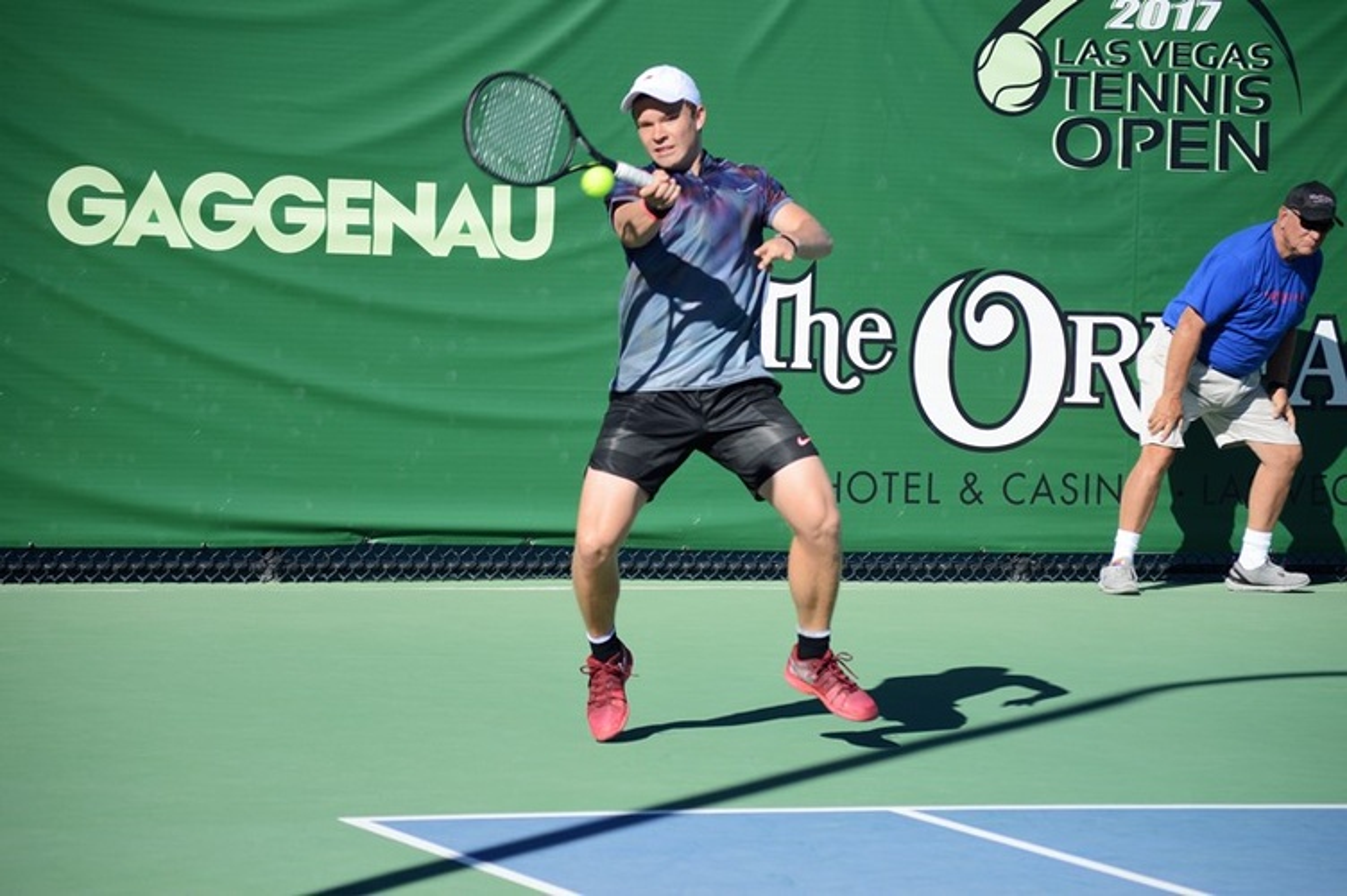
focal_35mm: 138
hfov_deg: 14.9
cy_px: 448
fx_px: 5159
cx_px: 674
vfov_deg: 9.9
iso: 200
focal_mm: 92
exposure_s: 1/1600
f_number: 4.5
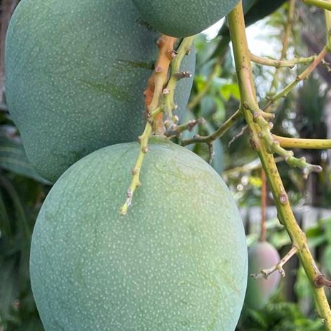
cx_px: 362
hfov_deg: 21.6
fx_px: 822
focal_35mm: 76
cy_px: 83
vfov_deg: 22.6
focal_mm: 4.2
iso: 32
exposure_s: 1/364
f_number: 1.6
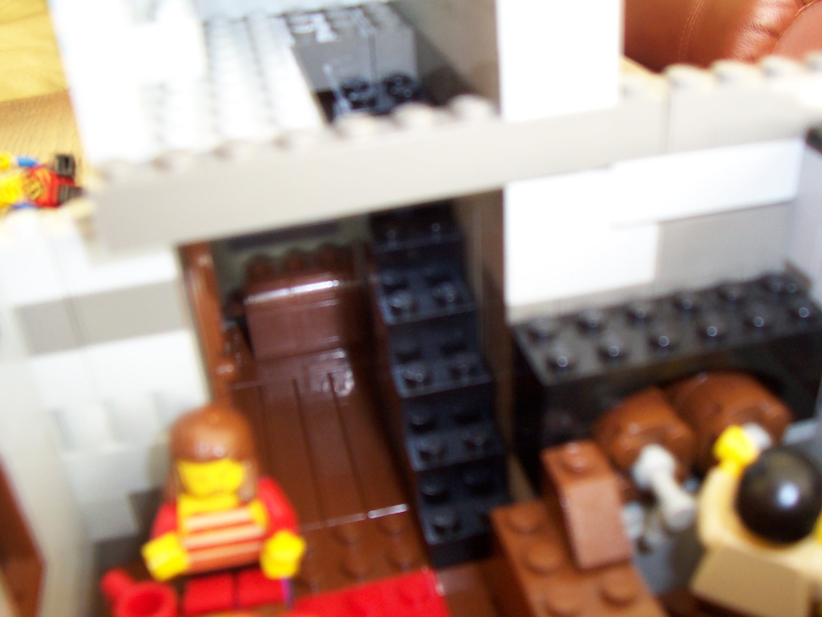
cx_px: 411
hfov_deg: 50.1
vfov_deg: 38.7
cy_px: 308
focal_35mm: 37
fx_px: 879
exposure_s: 1/4
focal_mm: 5.6
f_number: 2.8
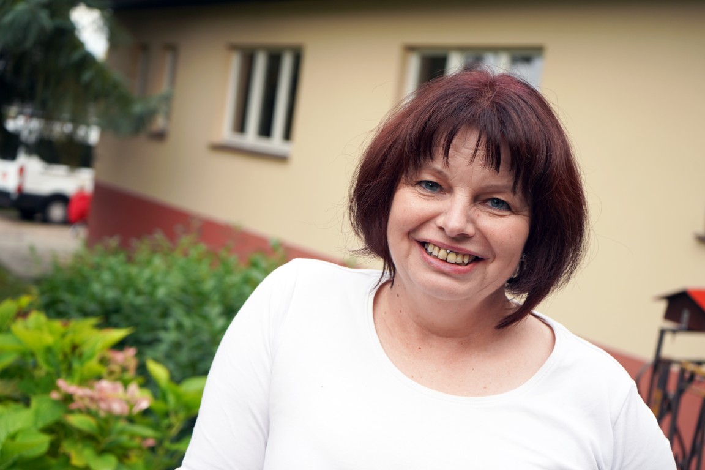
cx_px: 352
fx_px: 999
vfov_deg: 26.5
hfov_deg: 38.9
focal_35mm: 51
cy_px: 235
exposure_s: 1/160
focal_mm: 51
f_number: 4.5
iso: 200
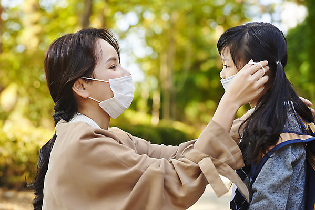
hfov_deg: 23.9
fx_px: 744
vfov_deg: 16.1
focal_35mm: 85
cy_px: 105
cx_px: 158
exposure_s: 1/400
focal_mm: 85
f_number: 3.5
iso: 500
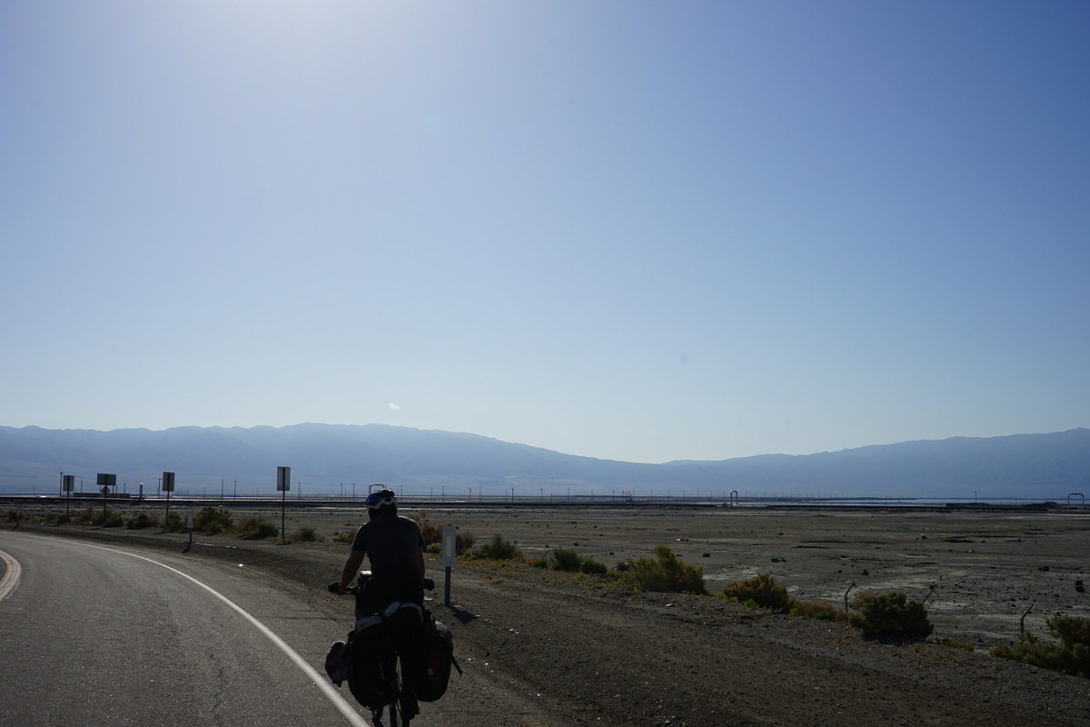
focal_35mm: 40
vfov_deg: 33.4
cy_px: 364
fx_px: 1211
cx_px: 545
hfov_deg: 48.5
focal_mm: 40
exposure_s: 1/500
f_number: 11
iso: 100
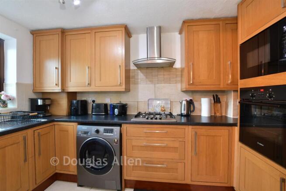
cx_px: 143
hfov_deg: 100.4
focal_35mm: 15
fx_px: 119
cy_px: 96
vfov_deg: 77.4
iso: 200
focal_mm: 10
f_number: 8
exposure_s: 1/1.6
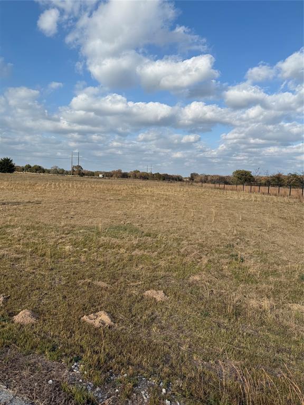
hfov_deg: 56.8
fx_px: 281
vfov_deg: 71.6
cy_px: 202
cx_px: 152
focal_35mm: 24
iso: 80
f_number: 1.78
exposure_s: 1/4975
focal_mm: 6.76
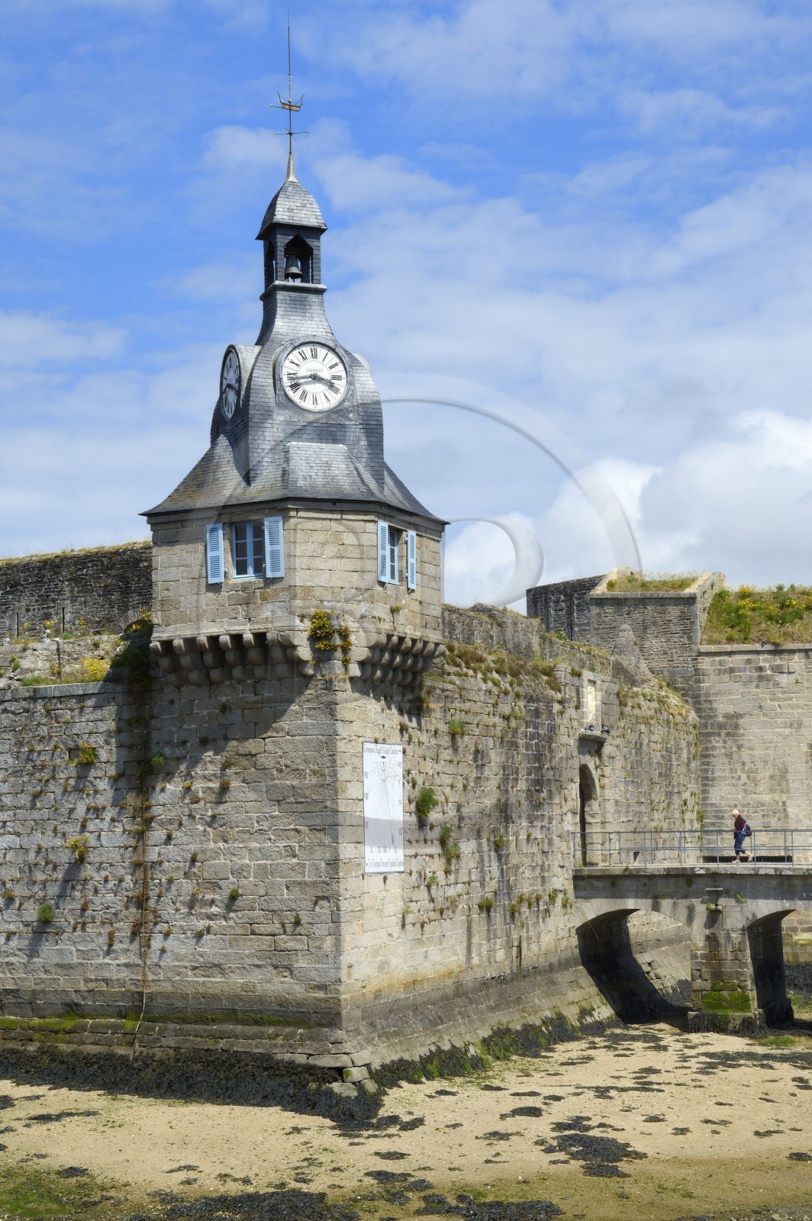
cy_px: 610
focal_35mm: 58
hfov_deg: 23.3
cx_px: 406
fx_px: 1966
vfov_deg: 34.5
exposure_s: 1/250
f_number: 14
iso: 200
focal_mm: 58
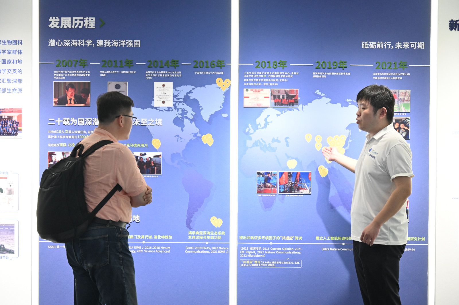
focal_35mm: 71
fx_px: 904
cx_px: 230
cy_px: 152
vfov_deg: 19.2
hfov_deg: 28.5
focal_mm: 71
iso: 2500
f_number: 6
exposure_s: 1/125
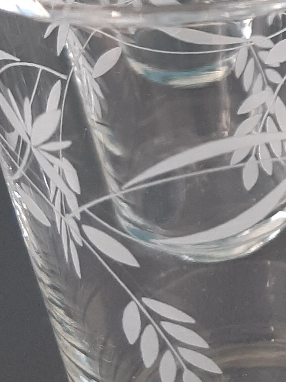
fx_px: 1002
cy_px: 84
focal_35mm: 91
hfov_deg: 14.9
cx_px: 445
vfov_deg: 21.3
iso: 64
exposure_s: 1/50
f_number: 1.7
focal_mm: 3.93
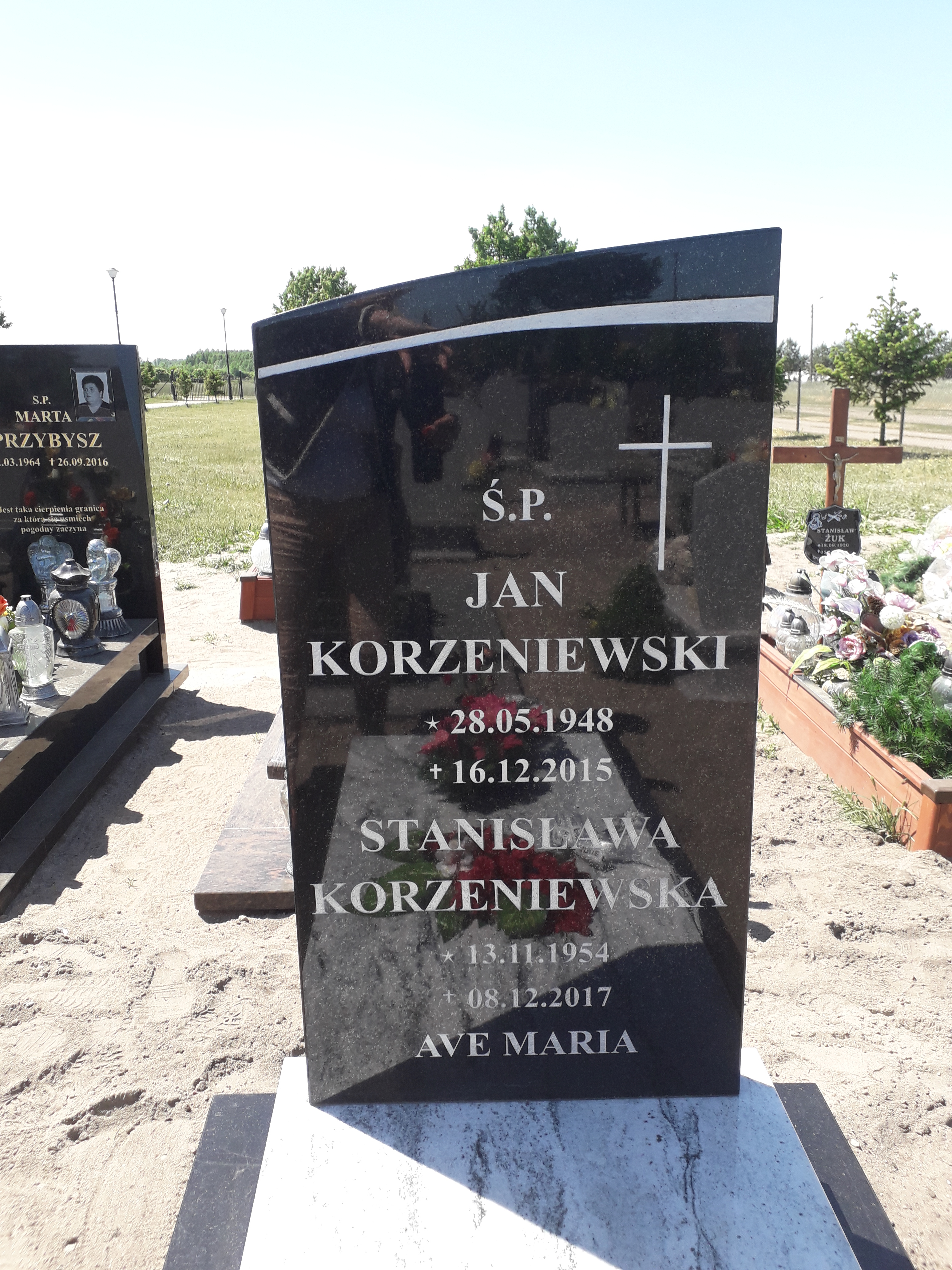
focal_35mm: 27
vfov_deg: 65.3
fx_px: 990
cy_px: 635
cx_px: 476
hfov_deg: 51.4
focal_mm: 3.6
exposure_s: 1/662
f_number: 1.9
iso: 40
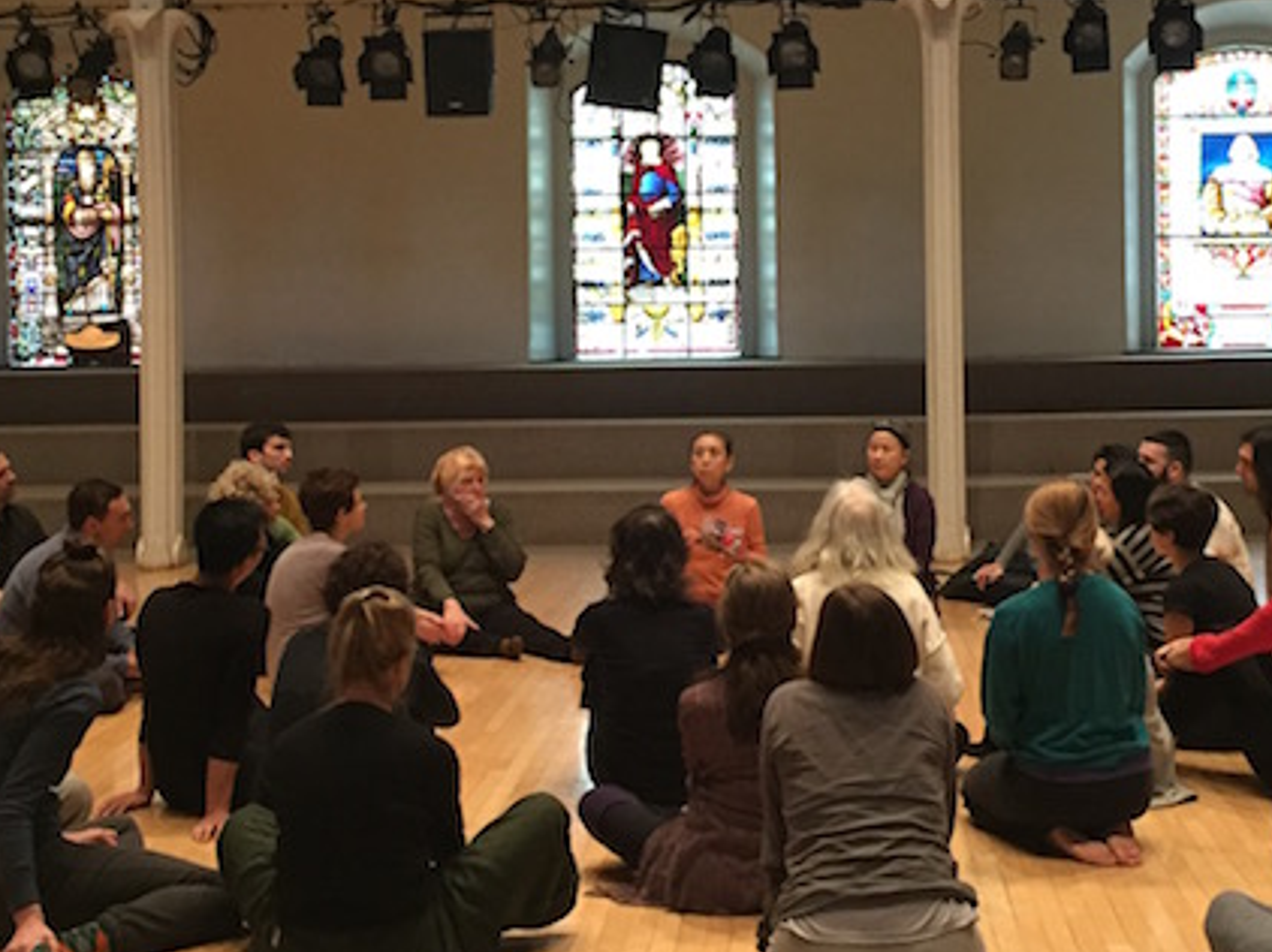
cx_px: 681
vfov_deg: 26.4
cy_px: 334
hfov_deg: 34.9
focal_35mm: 55
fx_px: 2020
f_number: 2.2
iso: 250
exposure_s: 1/24
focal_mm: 4.15
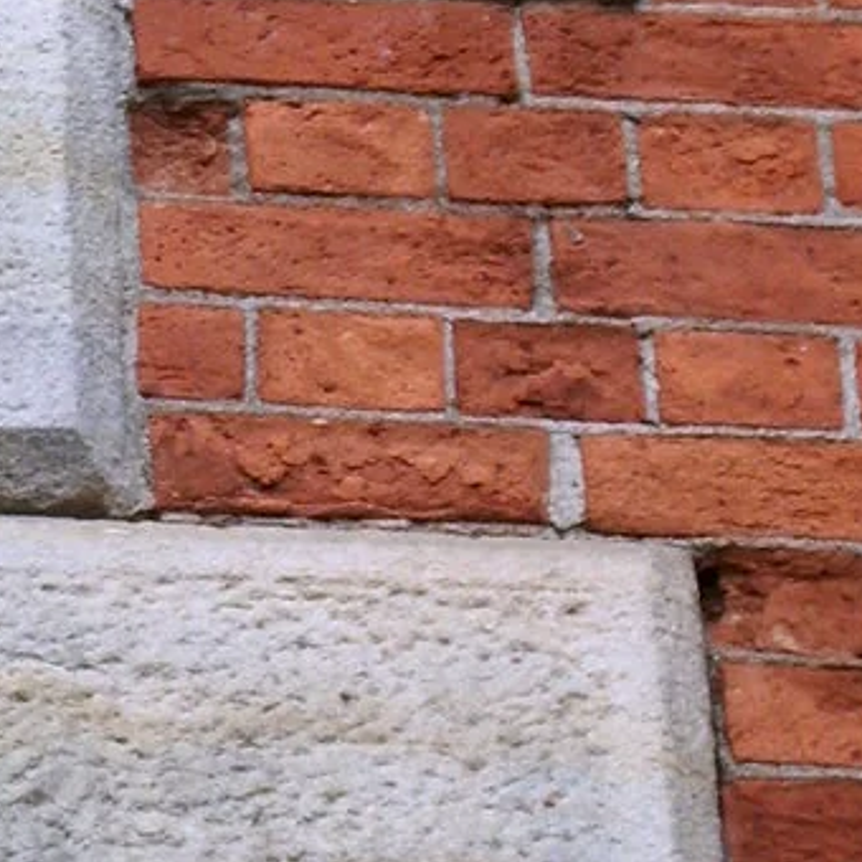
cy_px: 276
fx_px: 10030
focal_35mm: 356
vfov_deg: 4.9
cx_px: -342
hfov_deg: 4.9
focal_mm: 17.4
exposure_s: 1/200
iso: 100
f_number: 4.8
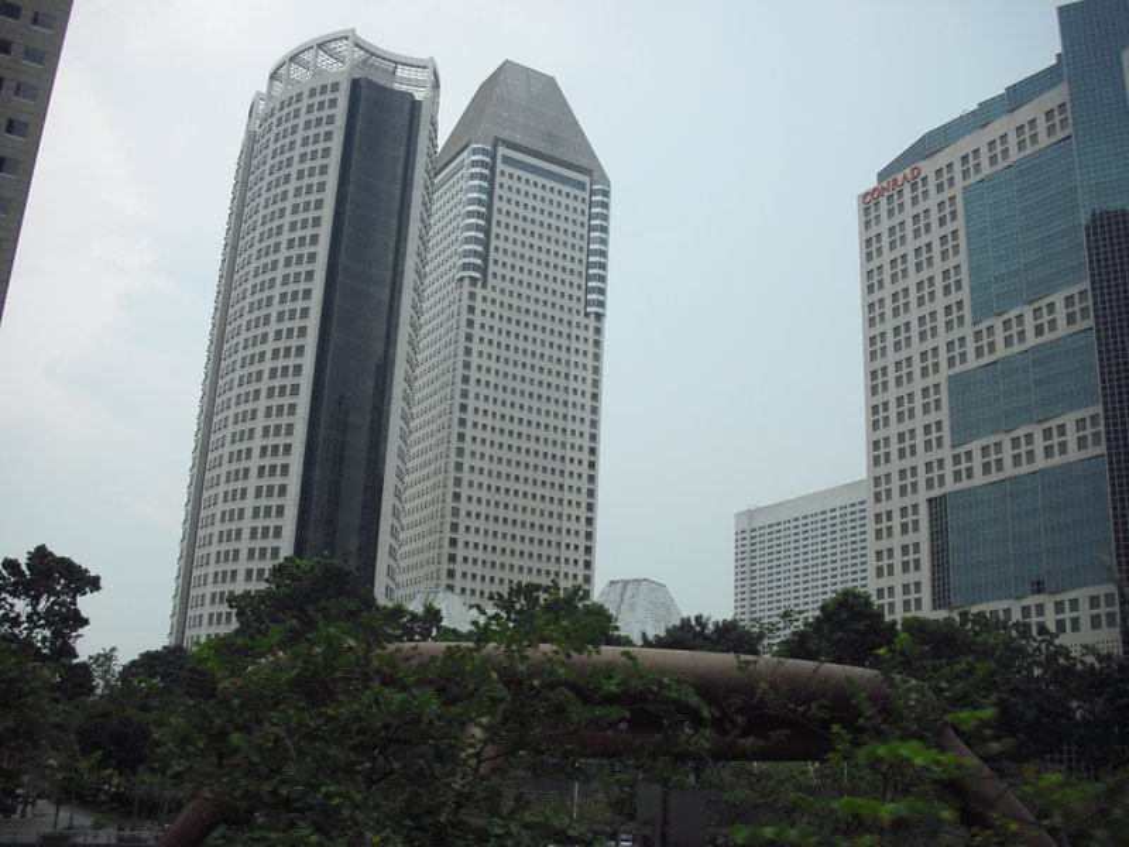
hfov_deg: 49.0
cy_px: 424
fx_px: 1239
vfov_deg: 37.7
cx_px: 564
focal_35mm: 38
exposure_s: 1/200
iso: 100
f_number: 8
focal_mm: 6.2
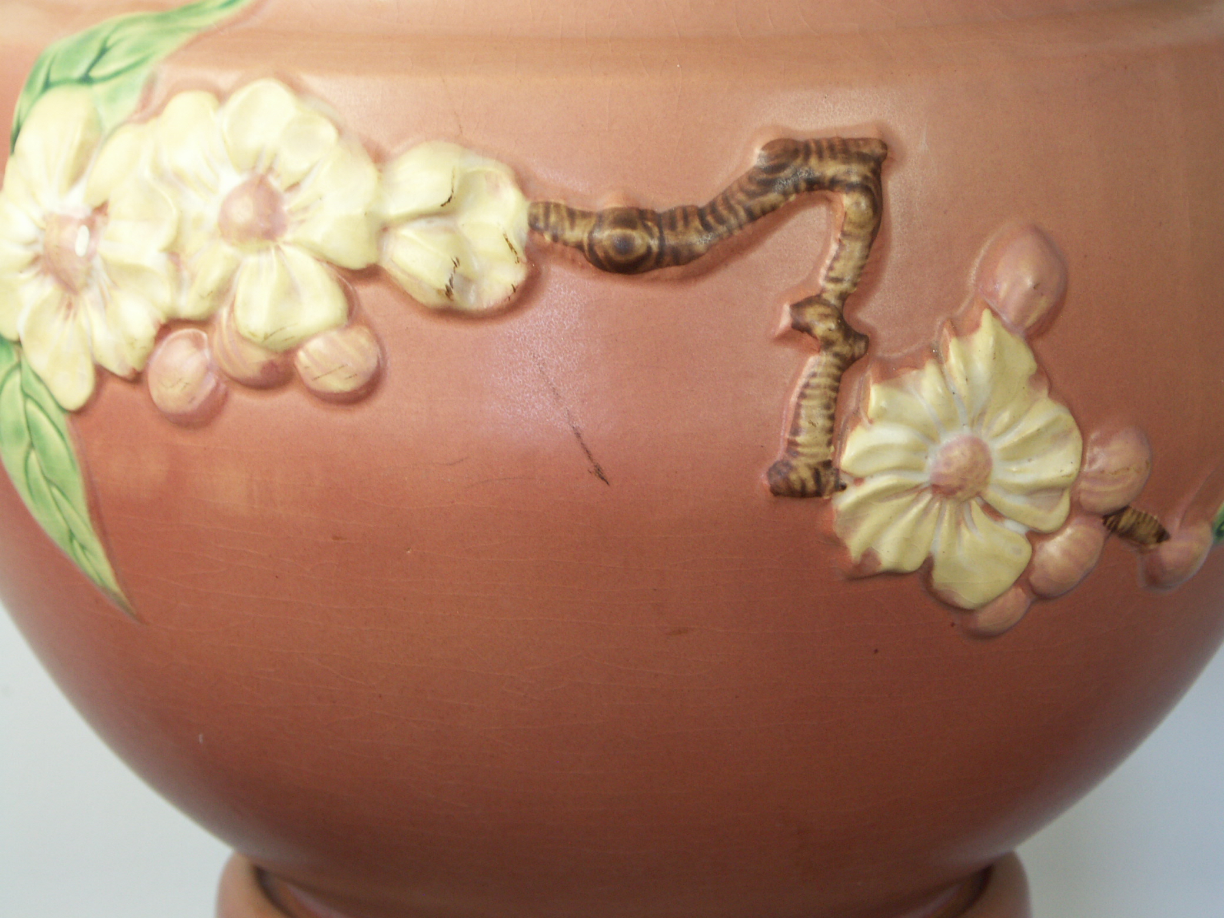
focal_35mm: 105
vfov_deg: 14.1
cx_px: 612
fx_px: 3713
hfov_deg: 18.7
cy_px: 459
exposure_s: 1/20
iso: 100
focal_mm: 26.91
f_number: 4.5
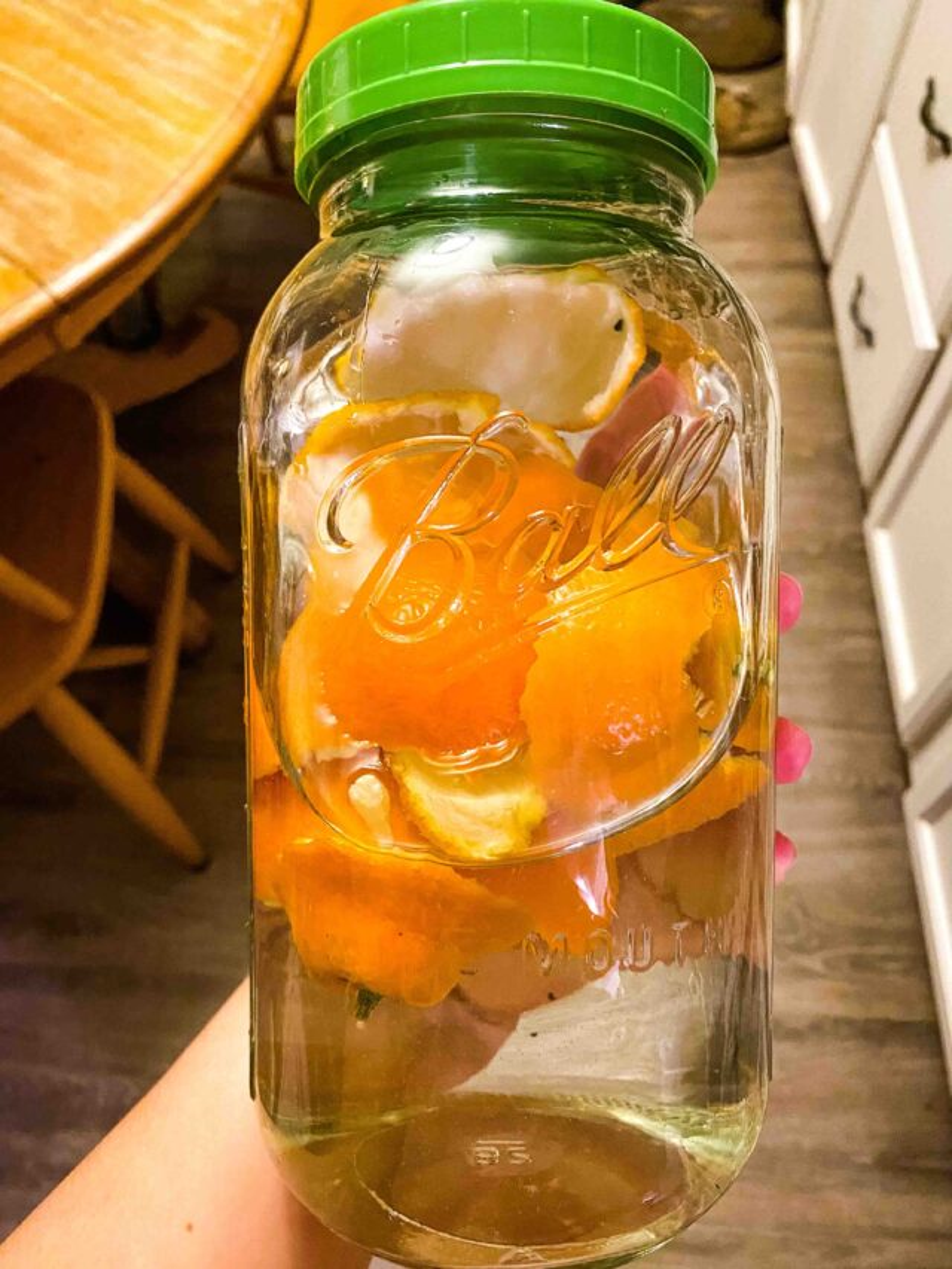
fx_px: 953
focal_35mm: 26
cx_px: 476
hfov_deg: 53.1
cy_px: 634
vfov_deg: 67.3
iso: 500
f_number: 1.8
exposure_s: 1/30
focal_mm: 4.25
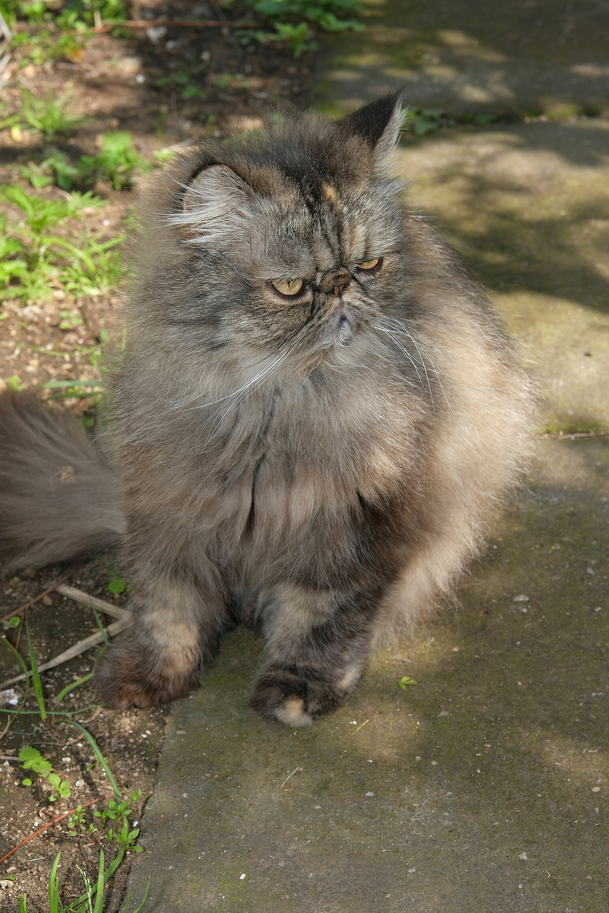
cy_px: 468
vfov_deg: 26.0
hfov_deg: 17.5
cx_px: 316
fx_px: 1980
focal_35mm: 78
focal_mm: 50
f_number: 8
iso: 160
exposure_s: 1/125
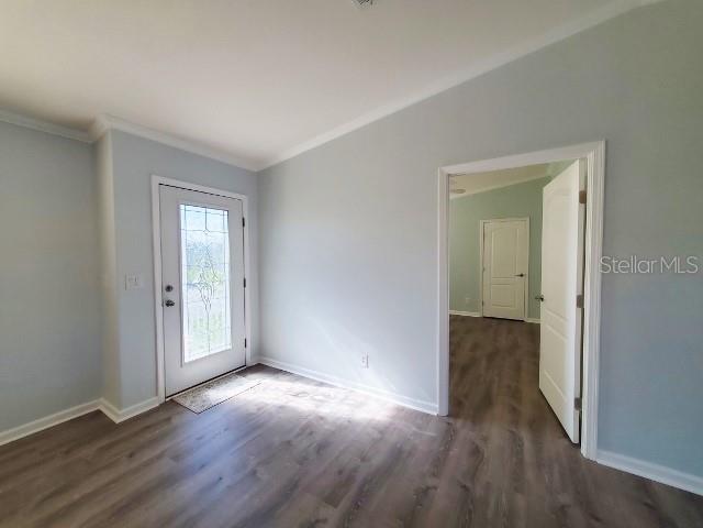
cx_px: 352
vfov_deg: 89.9
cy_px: 264
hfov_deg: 106.2
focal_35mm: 13
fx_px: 264
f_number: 2.2
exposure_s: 1/120
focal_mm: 1.8
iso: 64
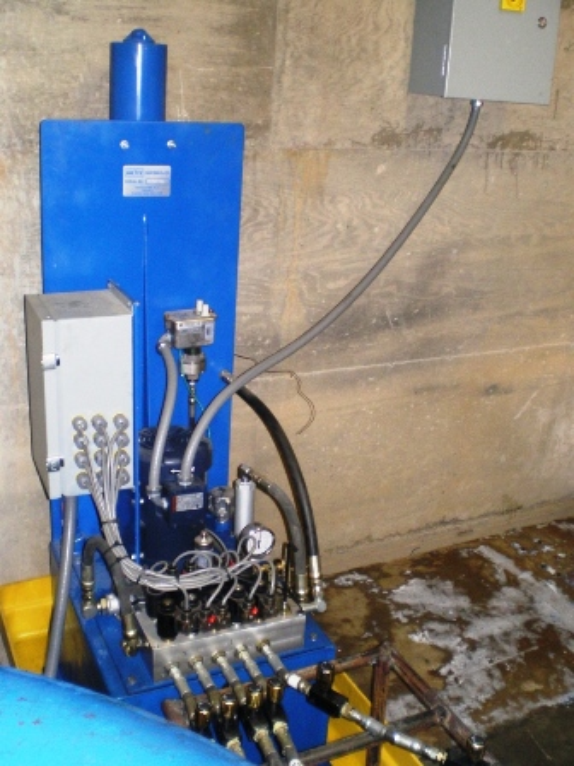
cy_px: 383
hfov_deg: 37.7
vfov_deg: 49.0
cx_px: 287
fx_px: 840
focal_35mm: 38
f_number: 3.1
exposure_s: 1/30
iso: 400
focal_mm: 6.3
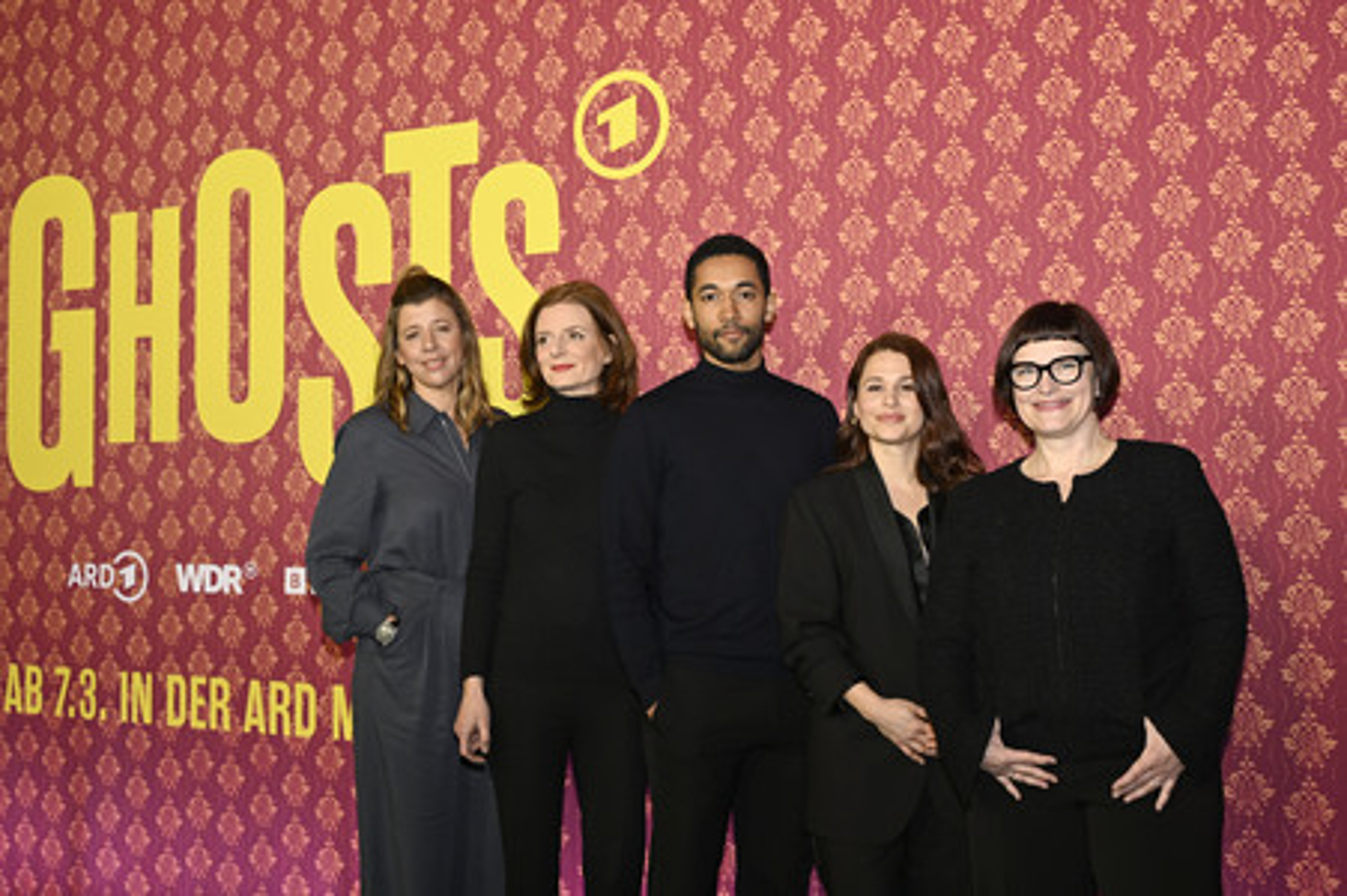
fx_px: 1533
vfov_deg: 32.6
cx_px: 674
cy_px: 448
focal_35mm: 41
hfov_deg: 47.4
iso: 400
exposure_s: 1/200
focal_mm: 41
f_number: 4
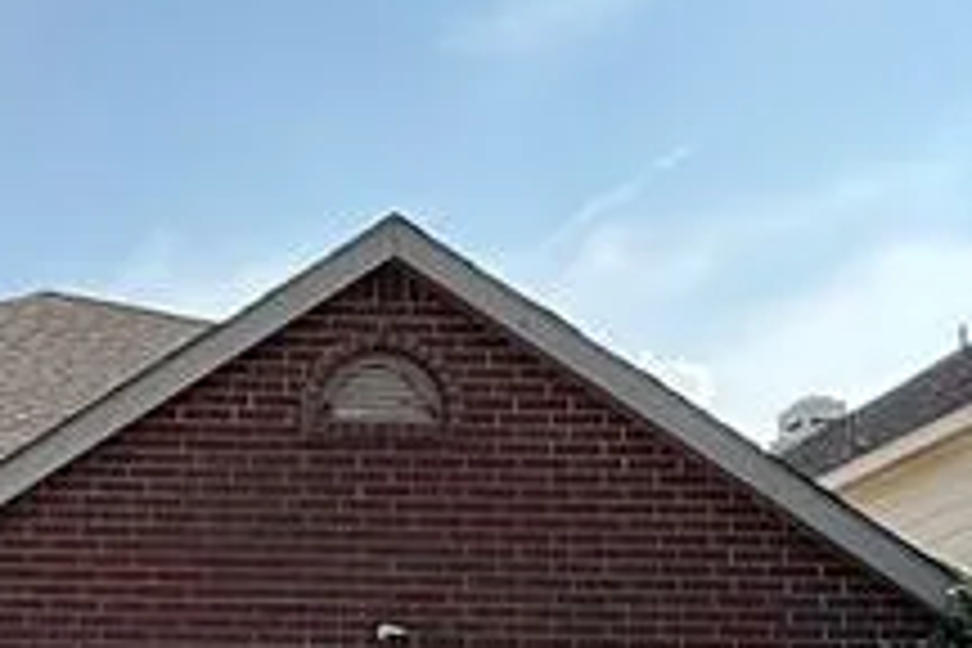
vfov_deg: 18.1
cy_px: 891
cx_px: -396
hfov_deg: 24.3
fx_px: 1863
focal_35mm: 69
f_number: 2.2
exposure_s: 1/1033
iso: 64
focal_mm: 2.22
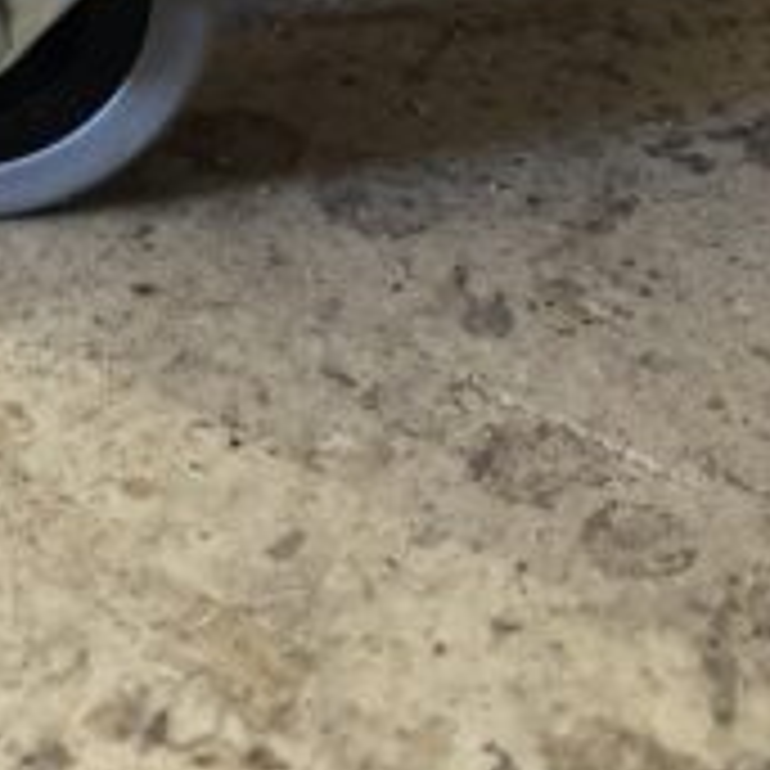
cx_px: 50
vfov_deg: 21.1
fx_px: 1963
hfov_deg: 21.6
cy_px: -83
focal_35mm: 78
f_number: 1.8
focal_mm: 3.99
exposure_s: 1/20
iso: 40
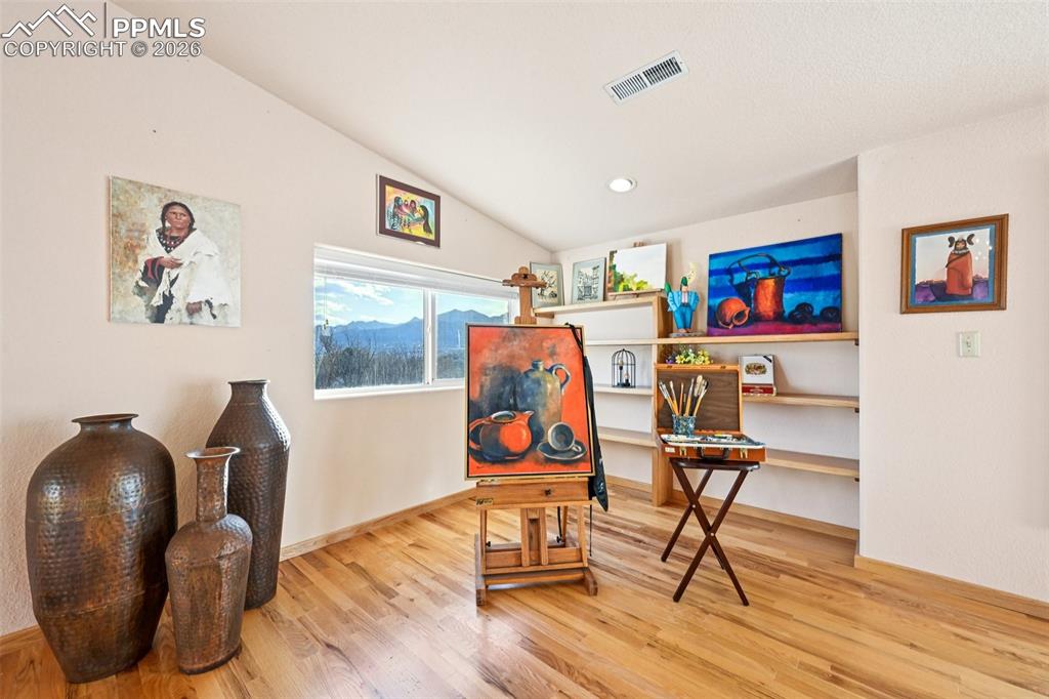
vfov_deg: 81.2
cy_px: 350
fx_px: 408
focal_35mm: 14
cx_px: 524
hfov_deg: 104.3
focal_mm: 14
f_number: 11
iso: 180
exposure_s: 1/15
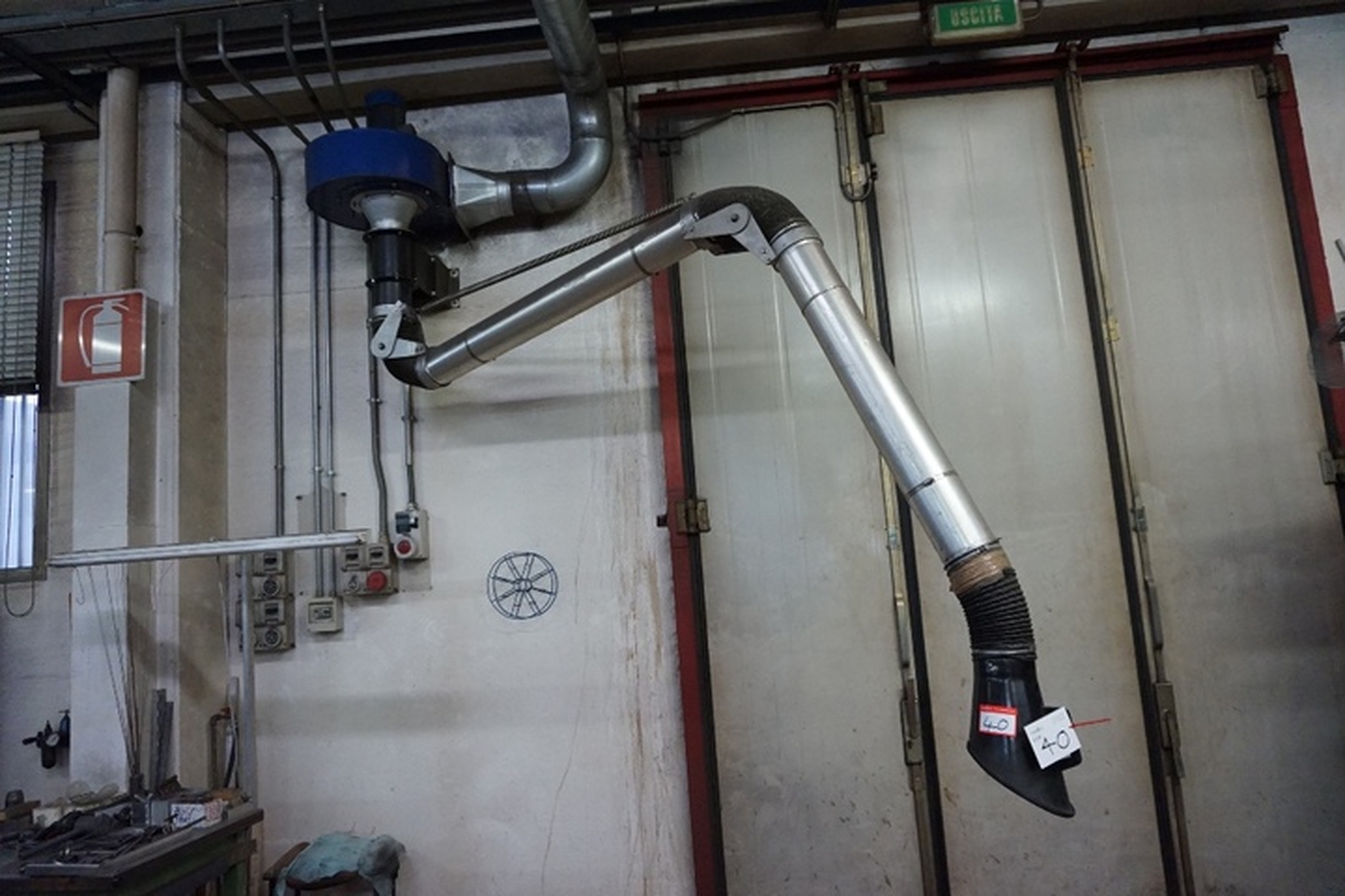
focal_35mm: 24
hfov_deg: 73.7
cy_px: 448
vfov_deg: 53.1
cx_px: 672
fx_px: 897
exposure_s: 1/160
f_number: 3.5
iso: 3200
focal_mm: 16
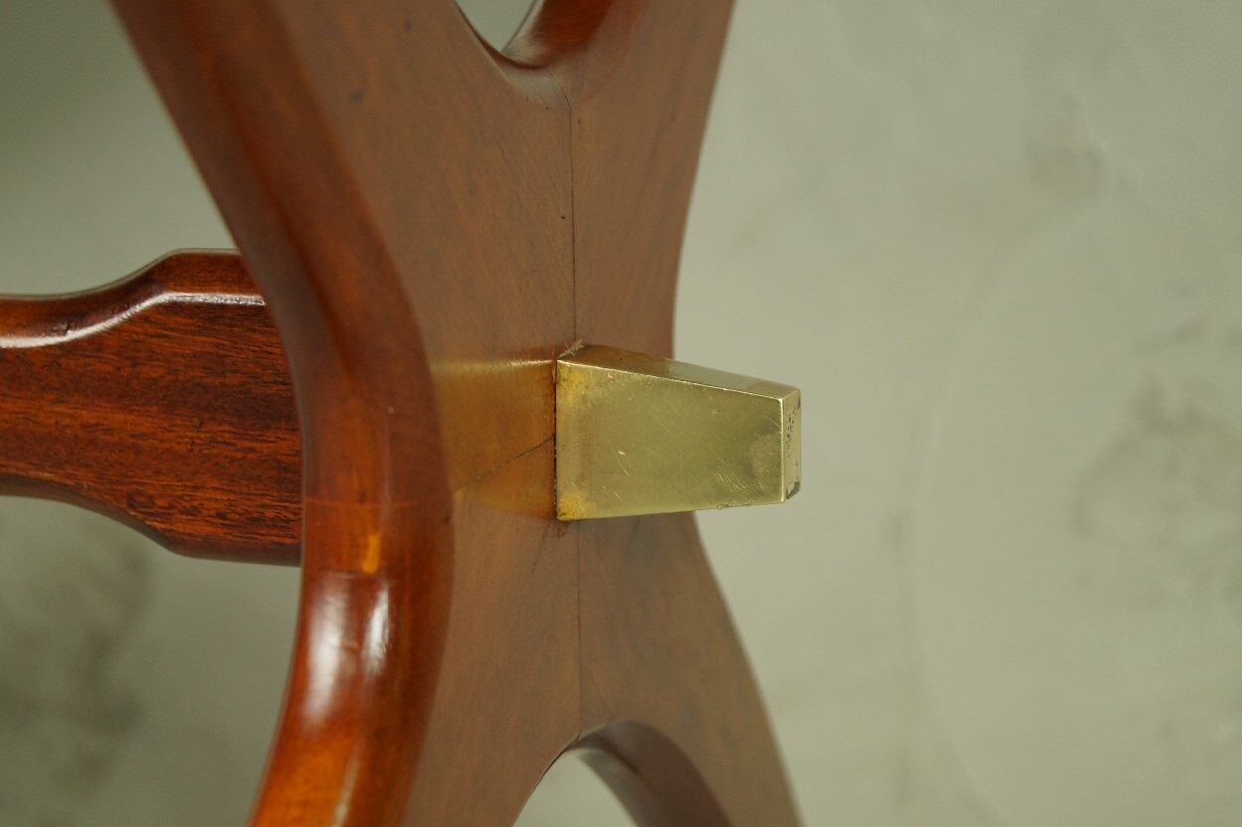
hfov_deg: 24.6
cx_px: 621
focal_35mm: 82
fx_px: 2845
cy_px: 414
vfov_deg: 16.5
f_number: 5.6
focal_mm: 55
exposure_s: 1/25
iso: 400
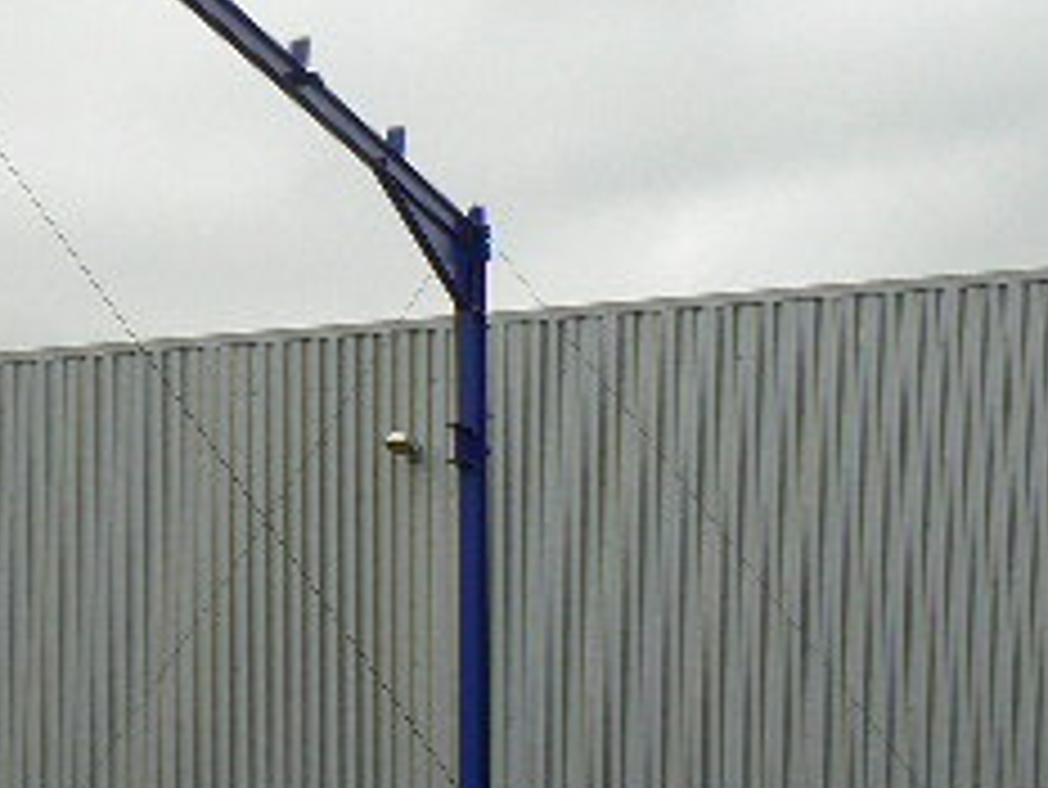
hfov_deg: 19.2
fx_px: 2999
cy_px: 486
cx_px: -22
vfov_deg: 14.9
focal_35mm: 99
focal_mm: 6
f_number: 5.6
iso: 80
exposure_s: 1/160
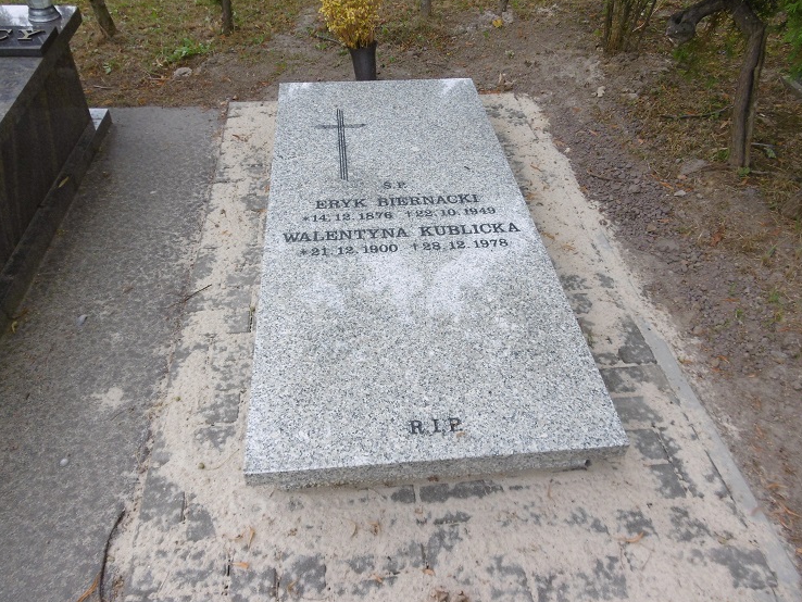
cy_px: 294
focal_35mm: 26
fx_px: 603
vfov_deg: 53.1
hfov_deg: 67.3
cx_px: 396
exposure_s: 1/80
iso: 100
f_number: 3.1
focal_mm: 4.3
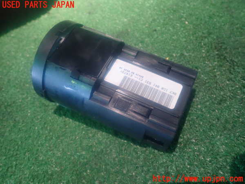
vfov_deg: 46.8
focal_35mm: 30
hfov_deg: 60.0
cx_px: 122
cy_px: 92
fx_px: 212
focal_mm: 5.5
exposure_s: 1/30
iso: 1000
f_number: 2.3
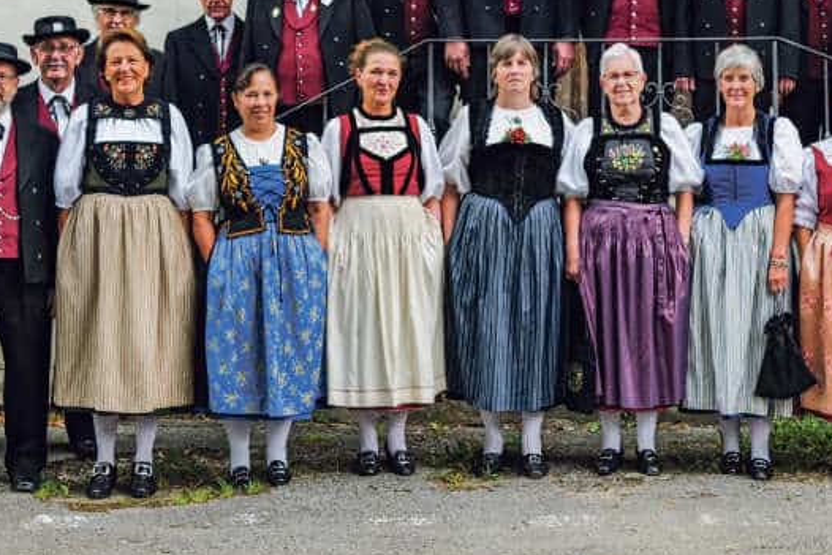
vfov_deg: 11.9
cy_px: 17
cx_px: 612
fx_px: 2635
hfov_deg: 17.8
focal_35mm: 114
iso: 100
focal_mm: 50
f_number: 2.8
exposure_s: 1/160
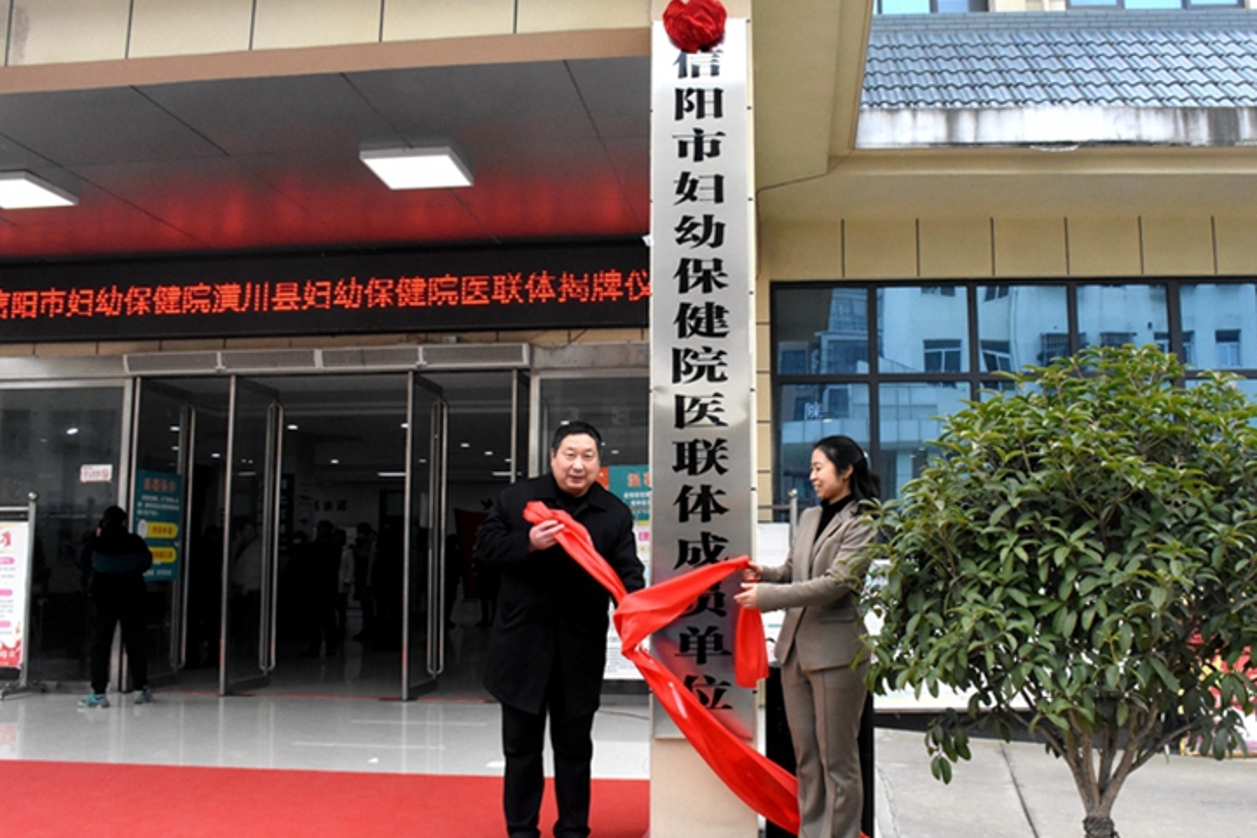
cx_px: 691
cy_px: 430
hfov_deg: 61.8
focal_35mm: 30
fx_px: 1047
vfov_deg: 43.6
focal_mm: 18
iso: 3200
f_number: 11
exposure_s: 1/500
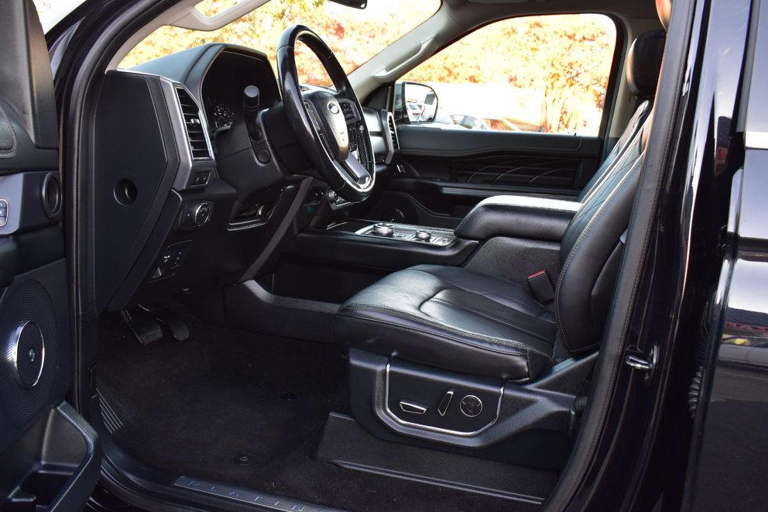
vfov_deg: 40.5
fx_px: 694
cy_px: 252
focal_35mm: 33
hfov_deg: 57.9
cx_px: 374
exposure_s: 1/30
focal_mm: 21
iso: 400
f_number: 7.1
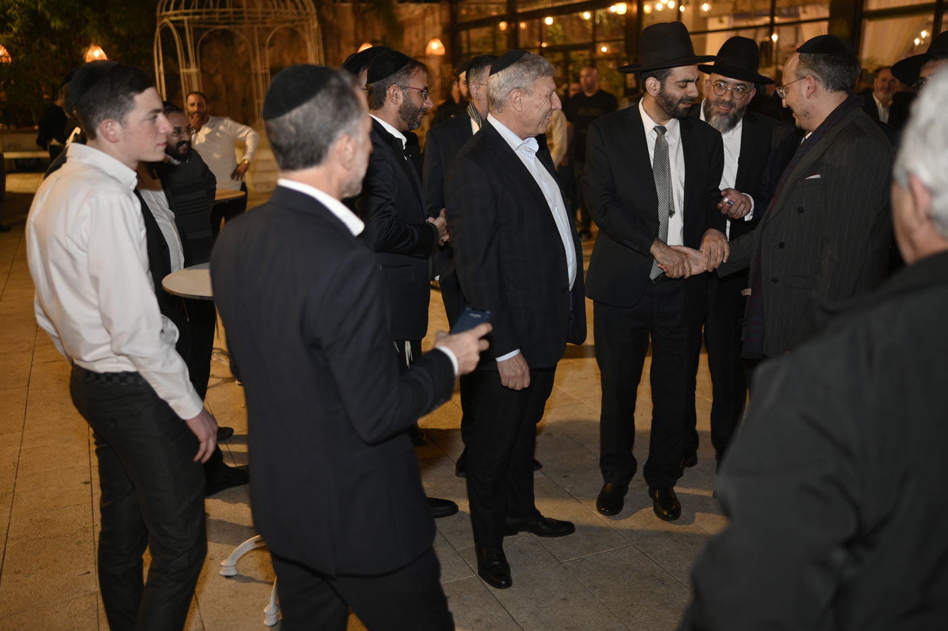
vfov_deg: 37.8
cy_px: 316
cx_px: 474
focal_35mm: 35
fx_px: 921
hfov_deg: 54.5
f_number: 1.8
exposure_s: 1/200
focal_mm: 35
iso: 800
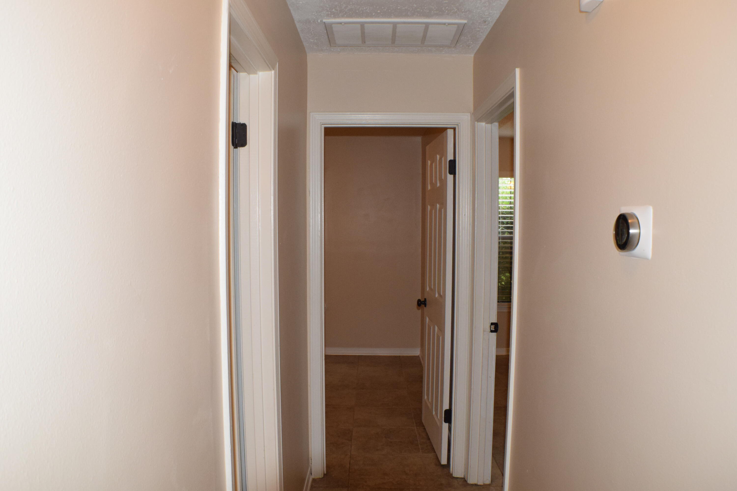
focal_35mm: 34
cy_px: 246
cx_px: 368
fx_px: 706
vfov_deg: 38.4
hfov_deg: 55.1
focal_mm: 23
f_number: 8
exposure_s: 1/200
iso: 1600
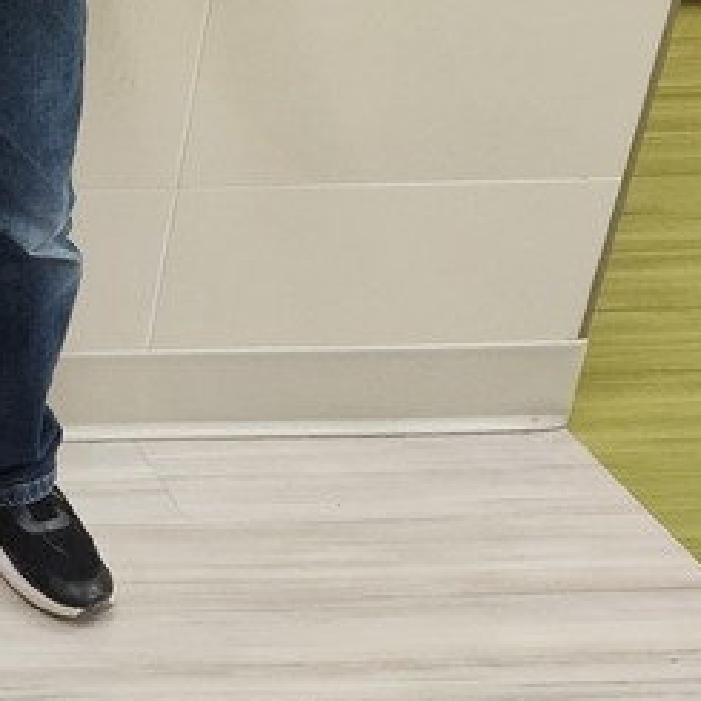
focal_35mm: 85
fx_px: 1947
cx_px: -690
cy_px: -129
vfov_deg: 19.3
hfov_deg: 16.0
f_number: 1.8
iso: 320
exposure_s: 1/120
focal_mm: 5.4
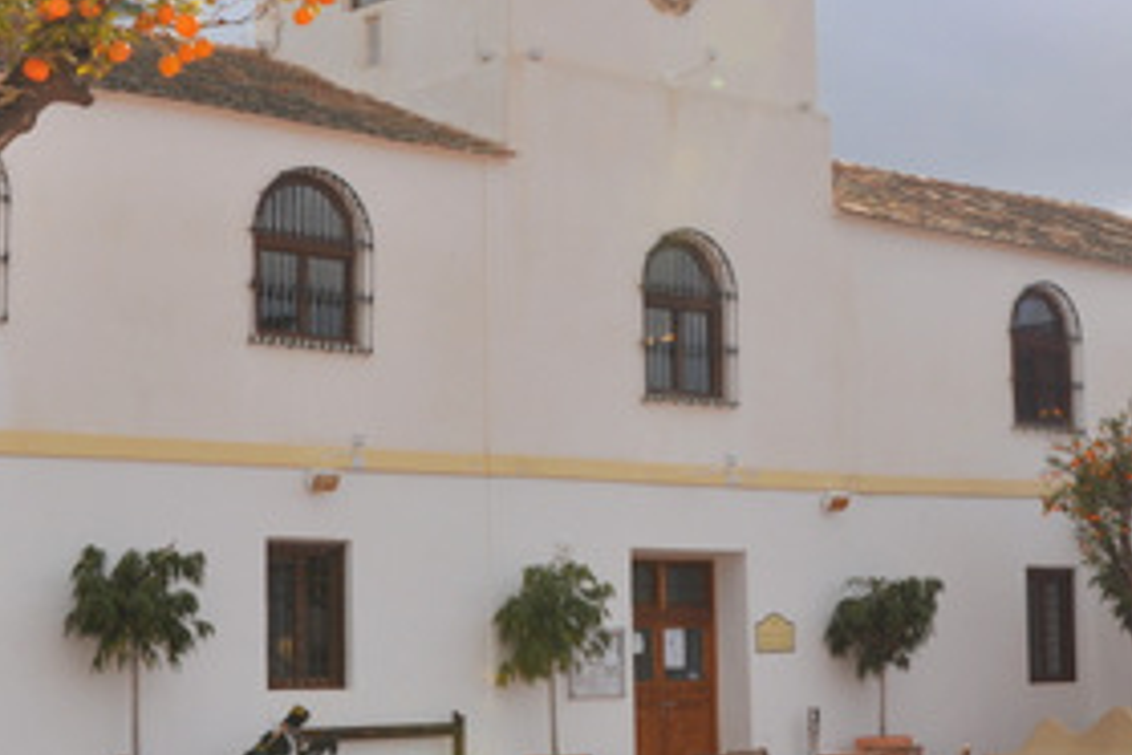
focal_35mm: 72
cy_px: 302
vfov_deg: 18.9
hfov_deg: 28.0
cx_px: 645
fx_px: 2268
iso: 200
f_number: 16
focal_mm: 21
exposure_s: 1/200
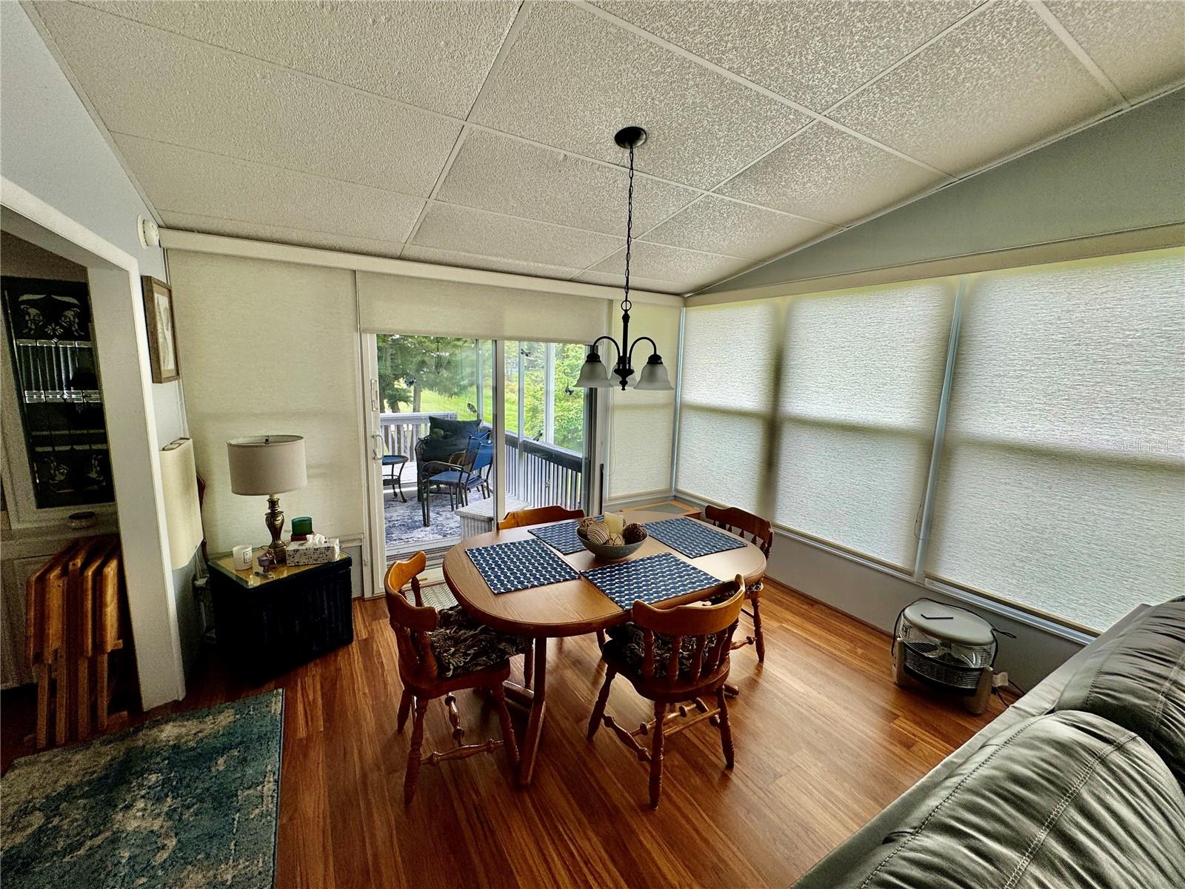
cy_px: 444
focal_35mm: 14
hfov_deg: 102.1
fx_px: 479
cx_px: 592
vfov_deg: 85.7
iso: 50
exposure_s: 1/99
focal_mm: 2.22
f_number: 2.2
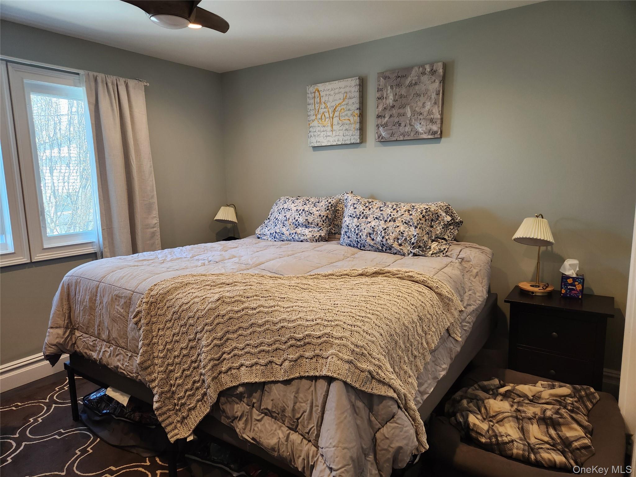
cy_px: 238
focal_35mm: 23
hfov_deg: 73.9
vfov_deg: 58.9
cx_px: 318
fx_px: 423
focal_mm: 5.4
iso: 200
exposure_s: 1/120
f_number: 1.8
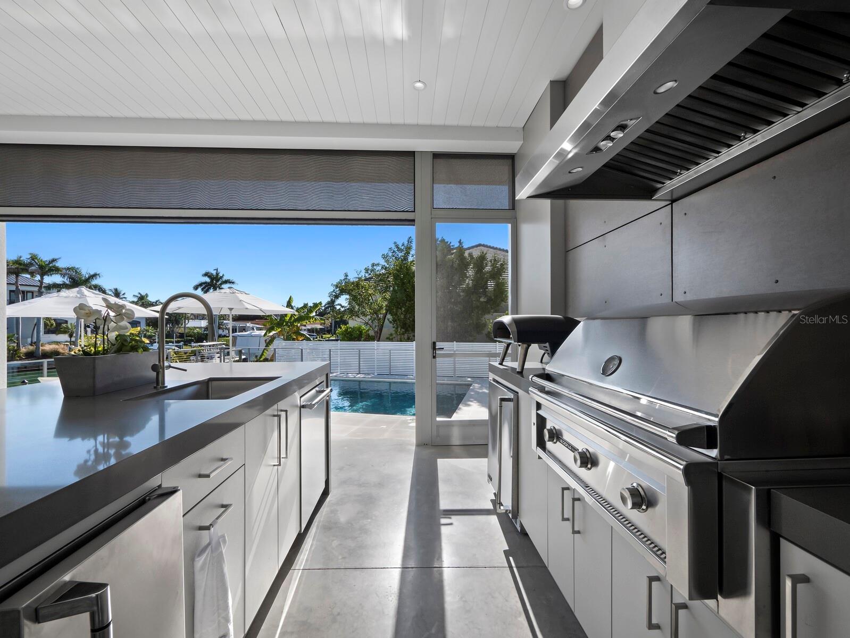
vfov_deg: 85.7
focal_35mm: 14
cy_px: 319
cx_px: 425
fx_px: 344
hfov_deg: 102.0
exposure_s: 1/80
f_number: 10
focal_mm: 7
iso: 250
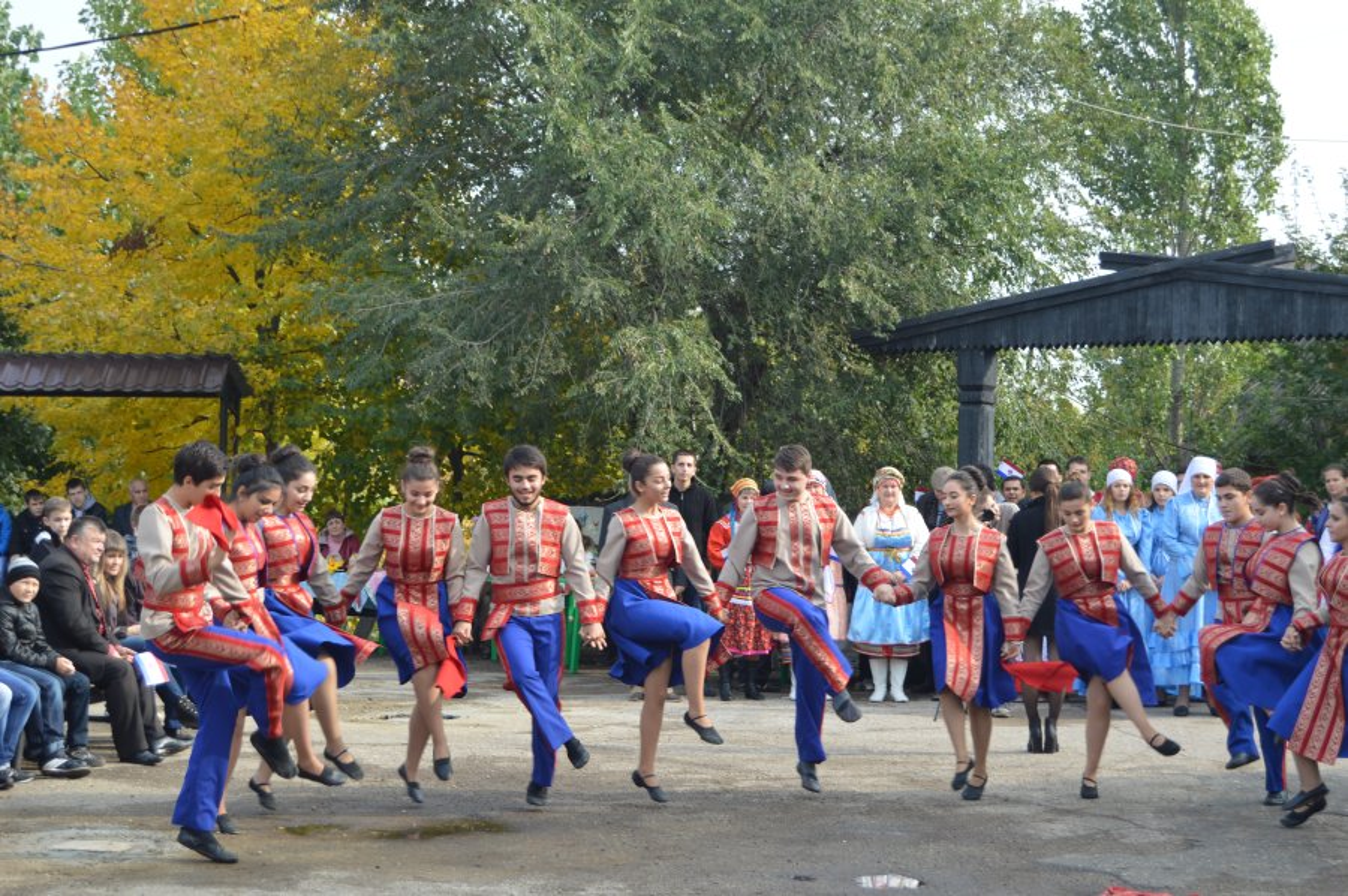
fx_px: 2525
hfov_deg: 29.9
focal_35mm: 68
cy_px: 448
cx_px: 674
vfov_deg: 20.1
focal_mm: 45
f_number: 5.6
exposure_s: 1/125
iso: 100
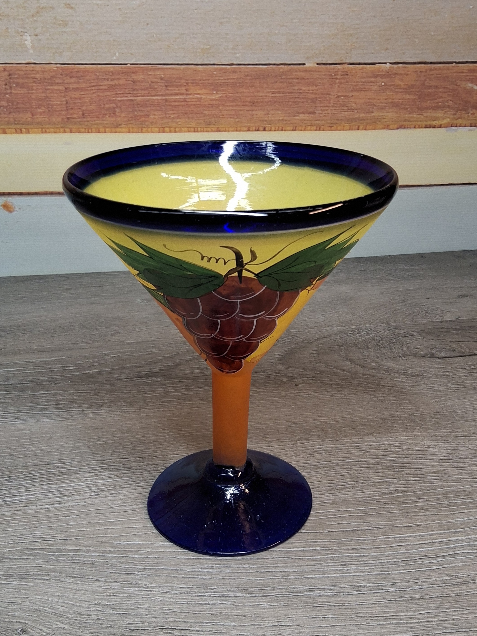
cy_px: 318
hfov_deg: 54.9
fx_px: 459
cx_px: 238
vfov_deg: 69.4
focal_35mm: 25
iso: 200
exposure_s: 1/120
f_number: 2
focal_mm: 3.08
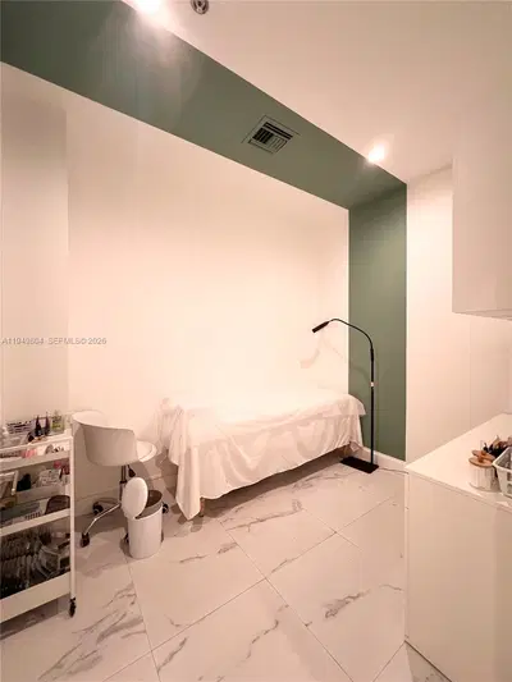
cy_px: 341
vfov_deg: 106.2
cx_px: 256
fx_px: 256
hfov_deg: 89.9
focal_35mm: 13
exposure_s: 1/60
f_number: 1.8
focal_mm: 1.57
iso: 160
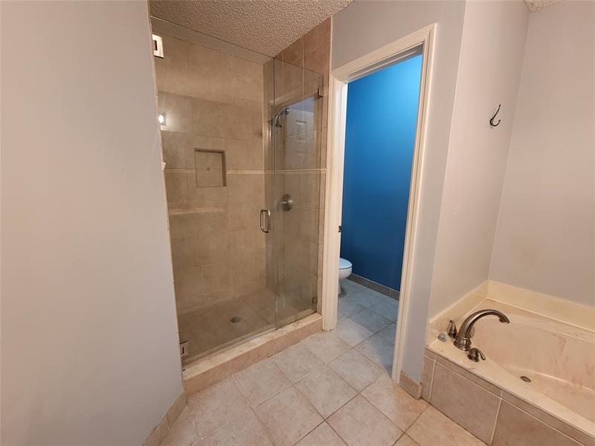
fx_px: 223
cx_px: 298
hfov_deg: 106.2
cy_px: 223
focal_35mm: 13
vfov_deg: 89.9
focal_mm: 2.2
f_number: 2.2
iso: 320
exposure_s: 1/30
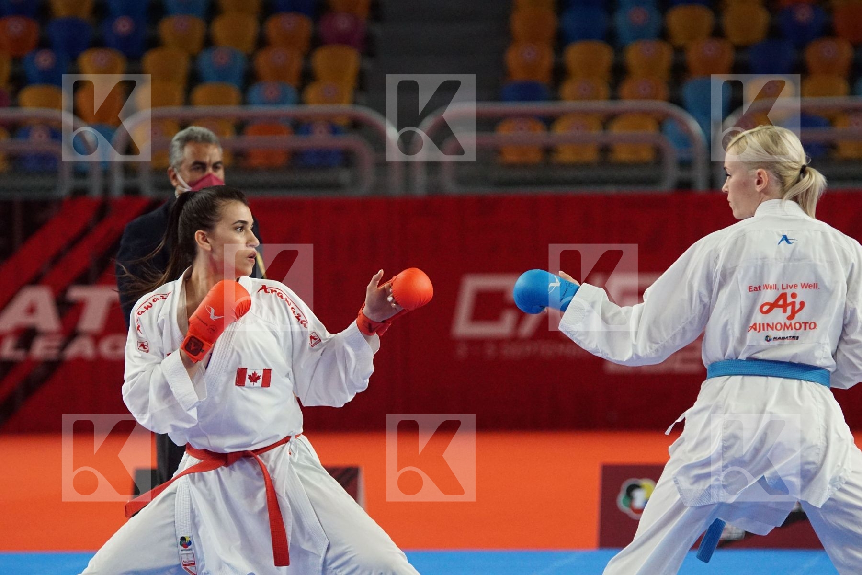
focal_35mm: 210
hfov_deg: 9.8
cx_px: 431
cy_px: 288
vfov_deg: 6.5
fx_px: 5028
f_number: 2.8
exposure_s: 1/2000
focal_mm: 140
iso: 3200
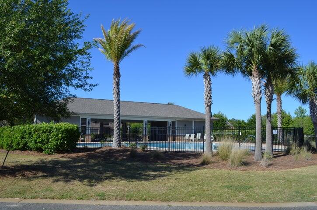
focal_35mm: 27
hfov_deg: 67.5
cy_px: 105
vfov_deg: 47.7
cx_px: 158
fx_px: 237
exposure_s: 1/250
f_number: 8
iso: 125
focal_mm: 18
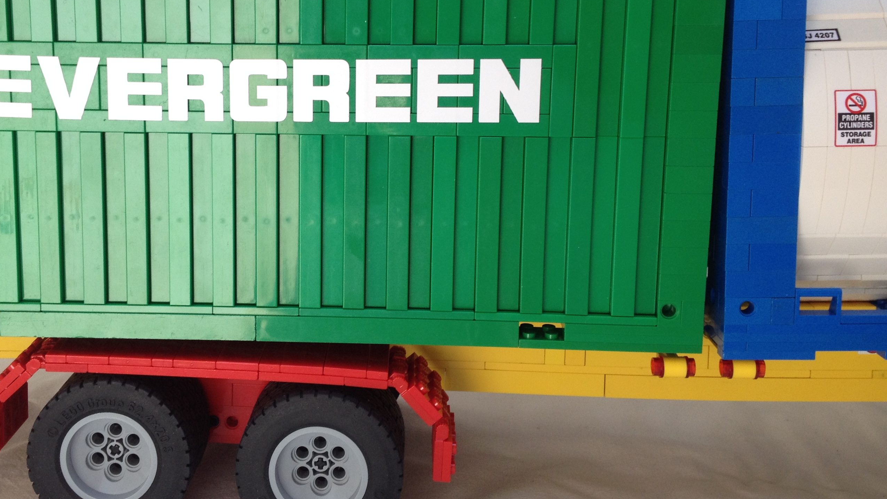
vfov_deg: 24.3
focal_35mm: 49
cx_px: 334
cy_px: 171
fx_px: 1153
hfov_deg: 41.8
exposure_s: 1/160
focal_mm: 4.28
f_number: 2.4
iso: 50
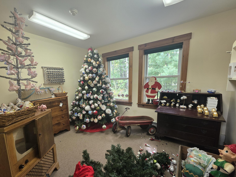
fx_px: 102
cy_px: 98
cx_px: 100
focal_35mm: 15
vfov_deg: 81.5
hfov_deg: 97.4
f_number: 1.9
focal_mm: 2.2
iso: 80
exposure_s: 1/34.3
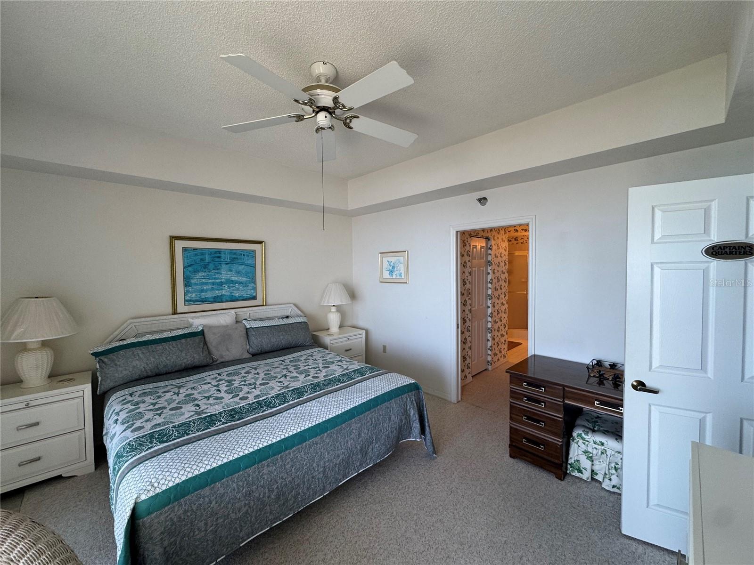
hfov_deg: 102.1
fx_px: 305
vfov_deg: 85.7
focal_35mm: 14
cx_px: 377
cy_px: 282
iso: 100
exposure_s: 1/120
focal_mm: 2.22
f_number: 2.2
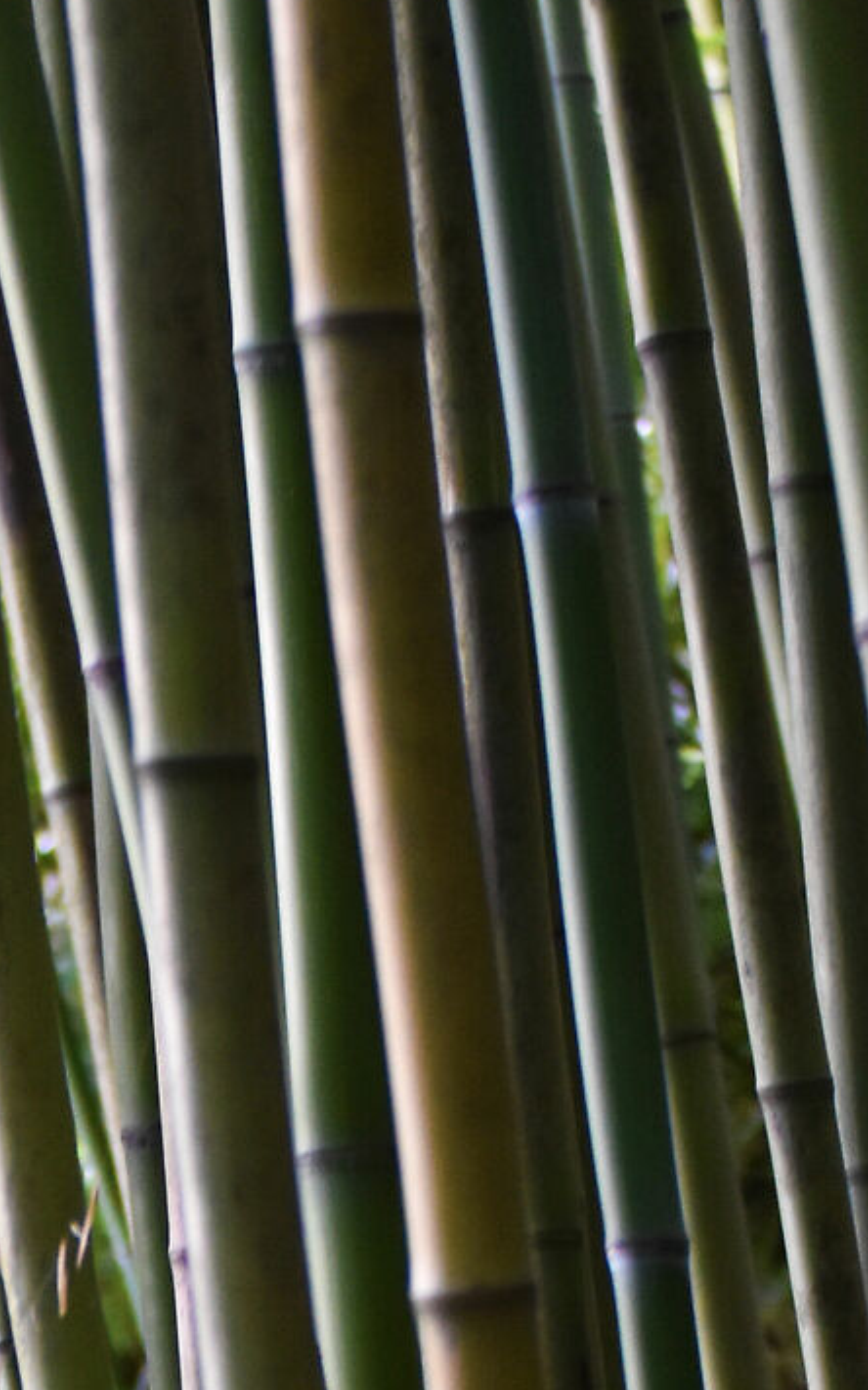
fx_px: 15641
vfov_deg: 5.0
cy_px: 2192
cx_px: -145
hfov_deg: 3.2
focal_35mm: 413
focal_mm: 80
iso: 1250
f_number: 4
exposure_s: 1/13
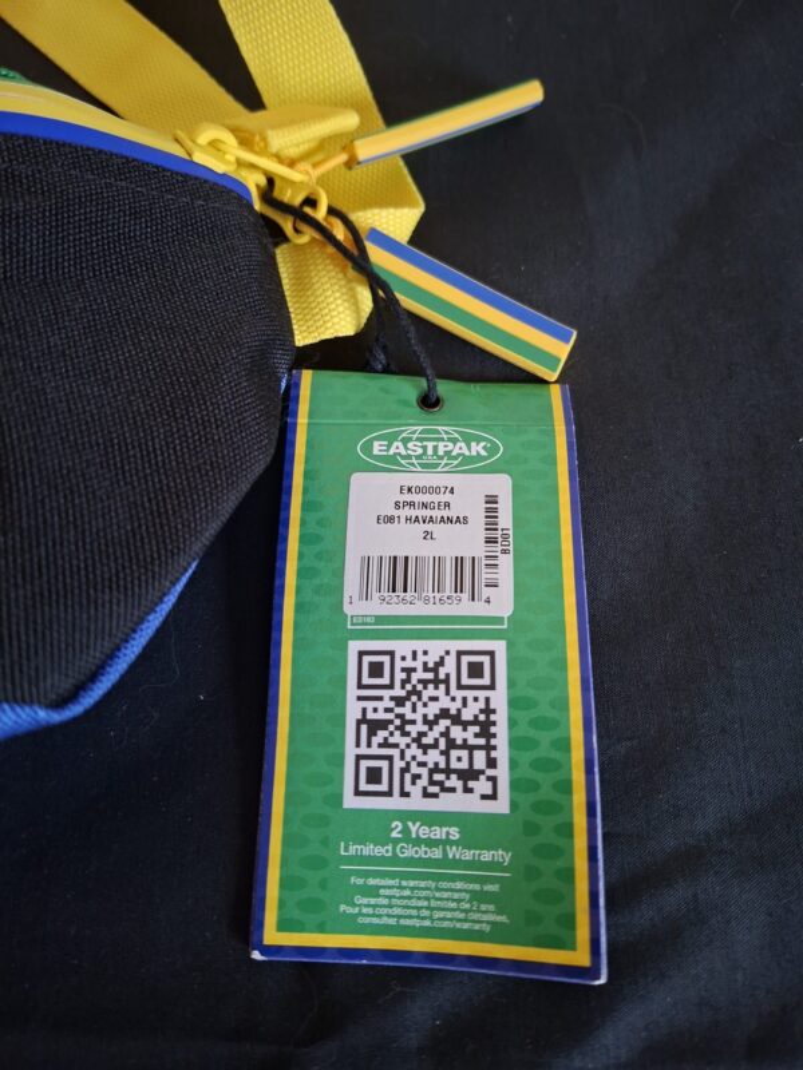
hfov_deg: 58.9
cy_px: 535
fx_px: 711
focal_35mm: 23
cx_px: 402
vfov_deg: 73.9
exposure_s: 1/25
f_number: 1.8
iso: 500
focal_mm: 5.54
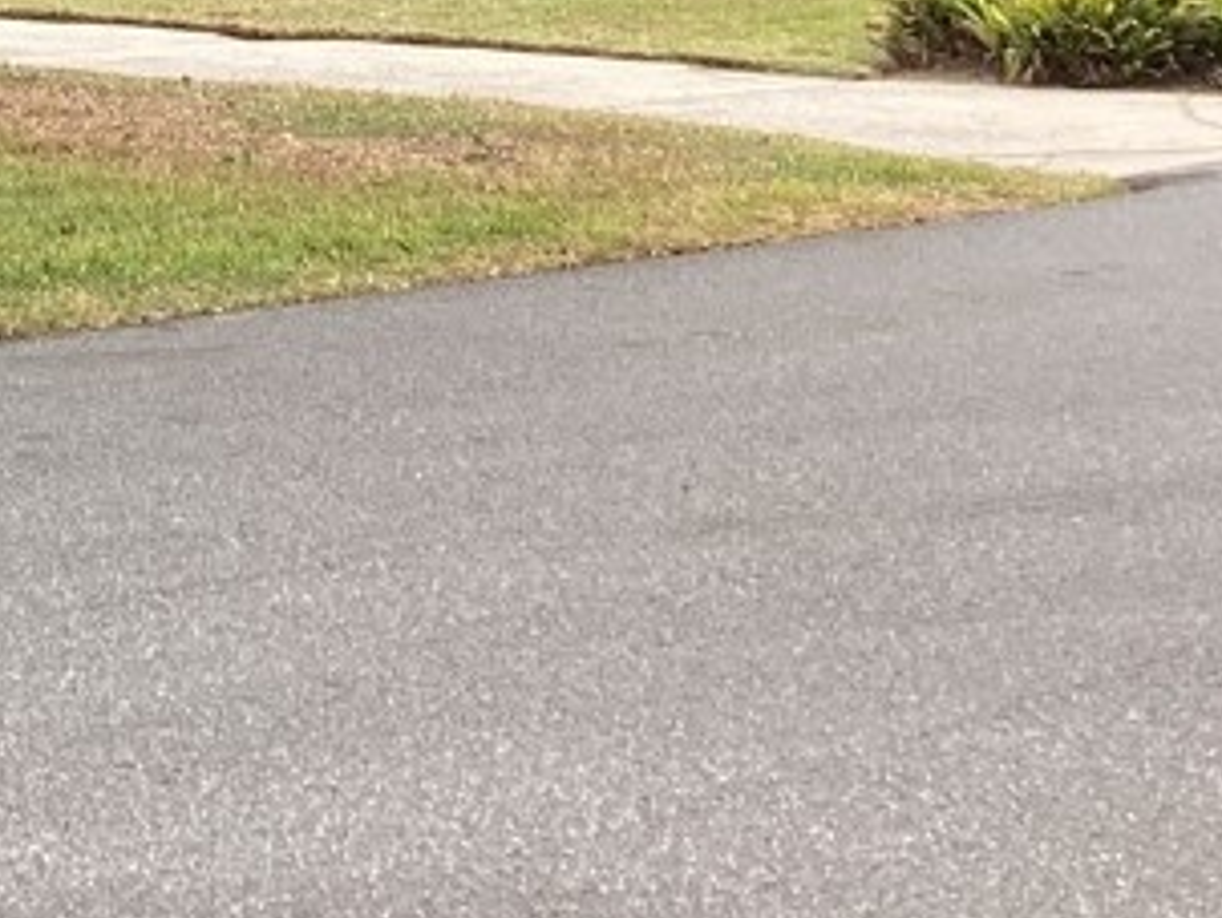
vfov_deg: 13.2
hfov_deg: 17.3
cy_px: -546
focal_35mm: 105
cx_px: -457
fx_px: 3710
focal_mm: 3.3
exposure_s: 1/204
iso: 25
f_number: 2.4
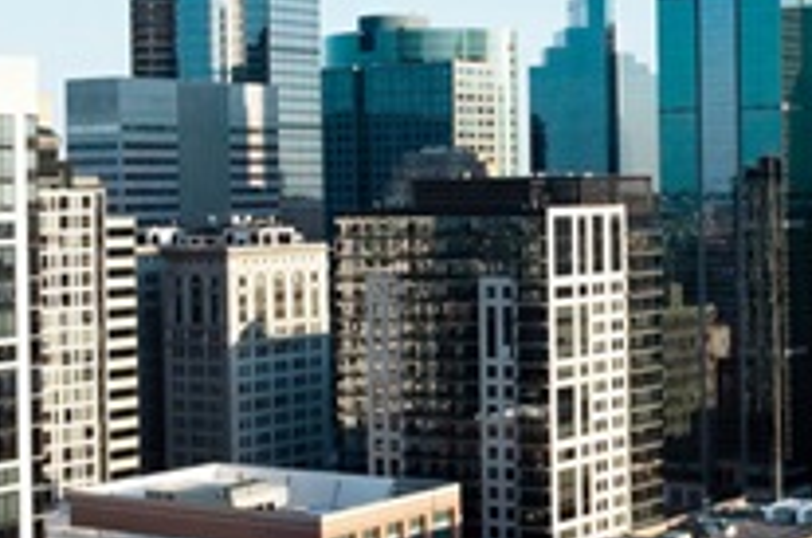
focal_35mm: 123
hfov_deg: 16.6
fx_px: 2768
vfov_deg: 11.1
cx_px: 553
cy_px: 181
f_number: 9
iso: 200
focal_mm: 50
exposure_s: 1/200
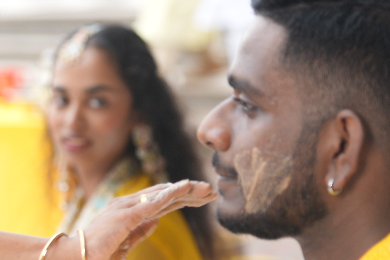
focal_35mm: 235
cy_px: 283
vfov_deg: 5.8
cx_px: -46
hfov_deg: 8.7
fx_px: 2546
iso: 160
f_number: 2
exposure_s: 1/200
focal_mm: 58
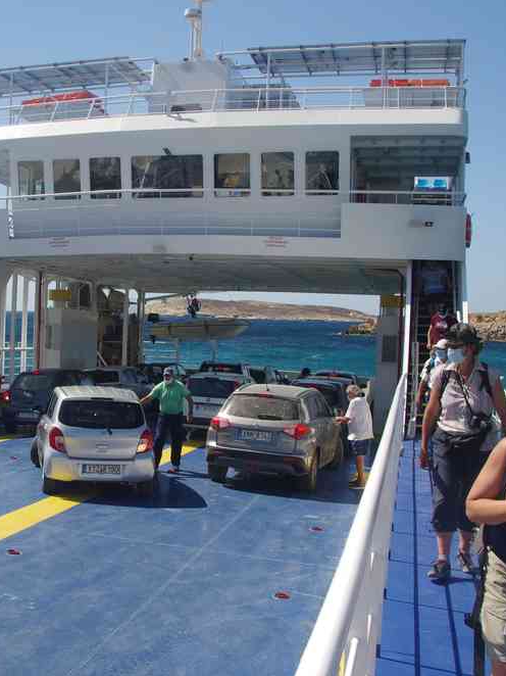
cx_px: 140
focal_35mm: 45
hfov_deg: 31.7
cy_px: 339
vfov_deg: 42.1
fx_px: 878
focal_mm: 20.6
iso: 200
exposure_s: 1/100
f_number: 11
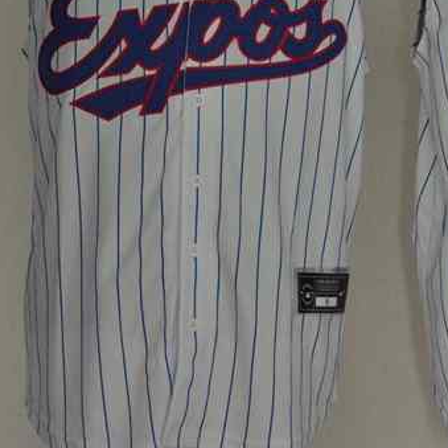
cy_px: 100
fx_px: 2196
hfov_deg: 11.6
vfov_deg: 11.6
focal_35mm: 150
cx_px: 377
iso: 4000
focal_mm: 50
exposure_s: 1/80
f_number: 4.8
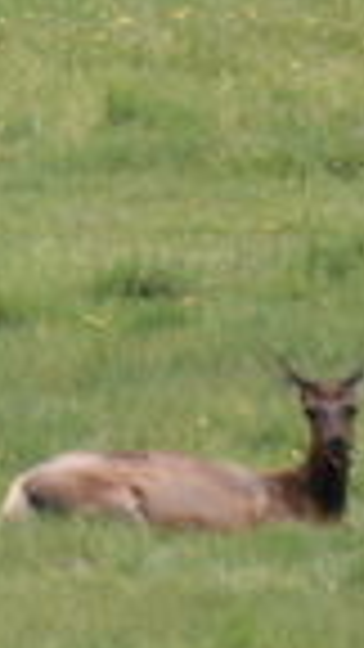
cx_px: -822
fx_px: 47856
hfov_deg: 0.4
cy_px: -688
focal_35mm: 2789
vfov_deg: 0.8
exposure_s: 1/640
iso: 360
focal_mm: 300
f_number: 5.6
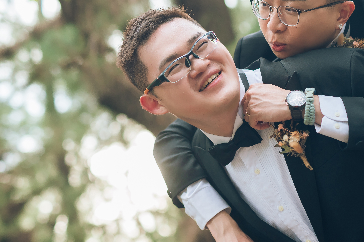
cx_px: 220
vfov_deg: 14.8
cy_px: 122
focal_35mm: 92
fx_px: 930
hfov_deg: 22.1
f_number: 2
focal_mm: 50
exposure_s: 1/125
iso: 320
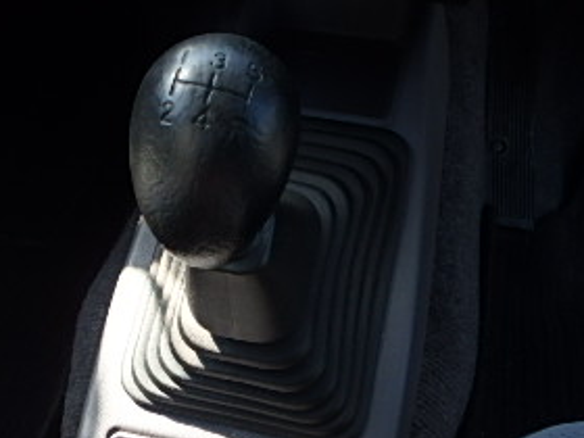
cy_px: 282
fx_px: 810
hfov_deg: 39.3
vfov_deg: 30.1
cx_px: 209
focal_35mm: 48
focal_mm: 3.7
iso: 125
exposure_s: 1/125
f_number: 3.5
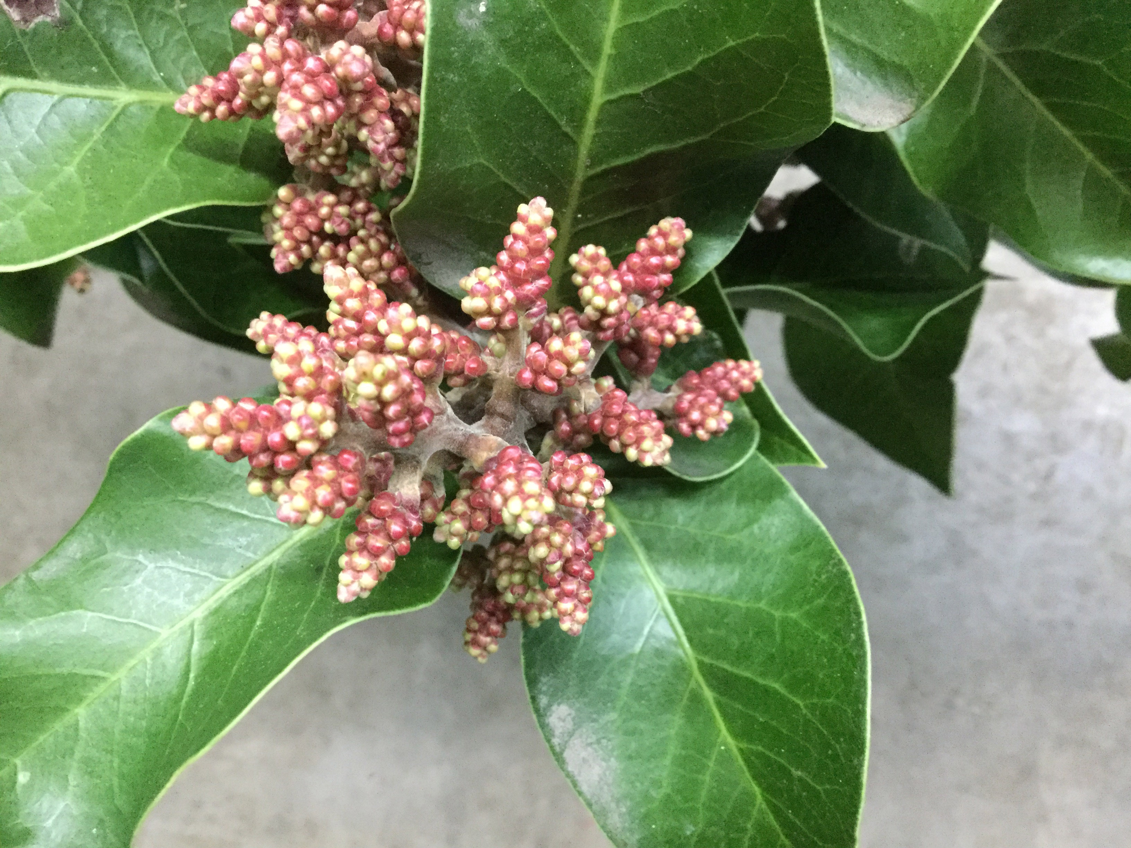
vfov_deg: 45.4
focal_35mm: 31
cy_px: 424
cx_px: 566
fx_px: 1013
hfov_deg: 58.4
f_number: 2.4
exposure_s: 1/15
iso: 320
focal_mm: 3.3
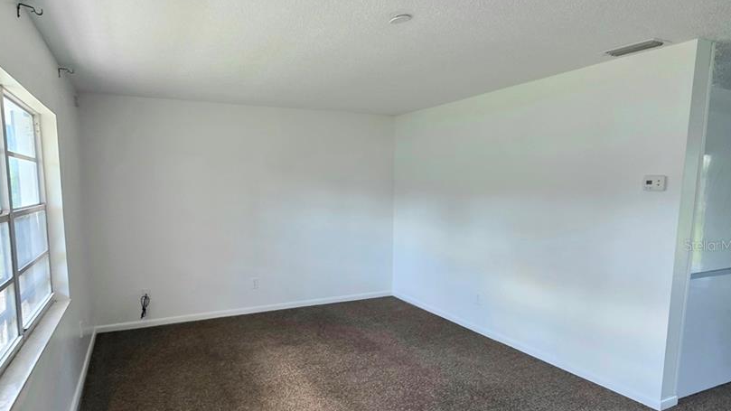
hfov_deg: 83.7
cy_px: 245
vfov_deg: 53.2
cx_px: 342
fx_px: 407
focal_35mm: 21
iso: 200
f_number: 1.9
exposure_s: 1/120
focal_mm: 2.2
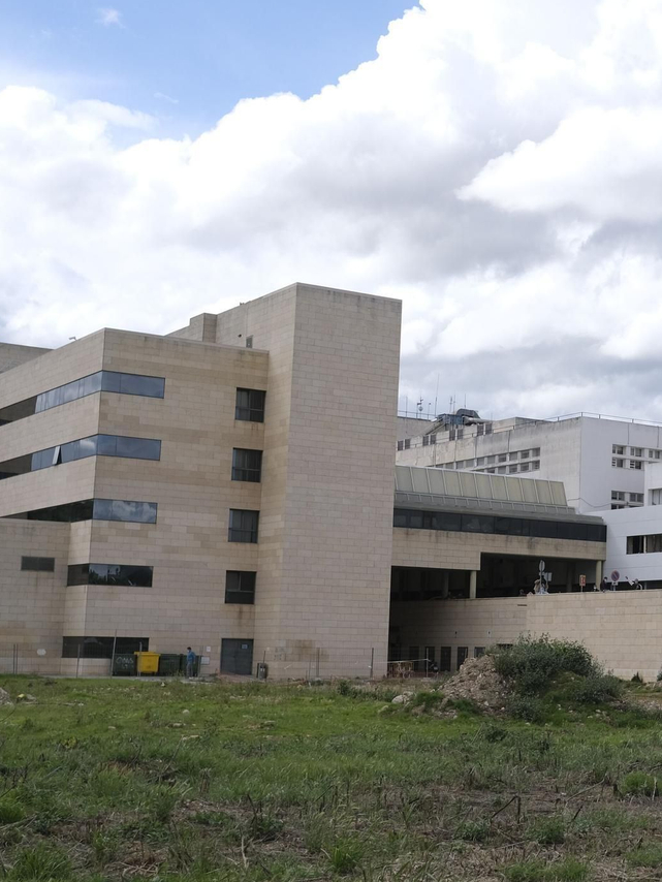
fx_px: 1606
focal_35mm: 63
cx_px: 711
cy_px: 447
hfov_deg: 22.1
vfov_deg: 30.7
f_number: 4
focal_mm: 23
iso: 400
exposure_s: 1/2500
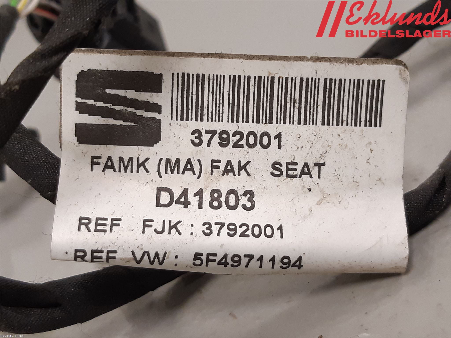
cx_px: 226
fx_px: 339
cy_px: 169
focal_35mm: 26
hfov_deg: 67.3
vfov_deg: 53.1
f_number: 1.7
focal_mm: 3.93
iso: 125
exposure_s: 1/50
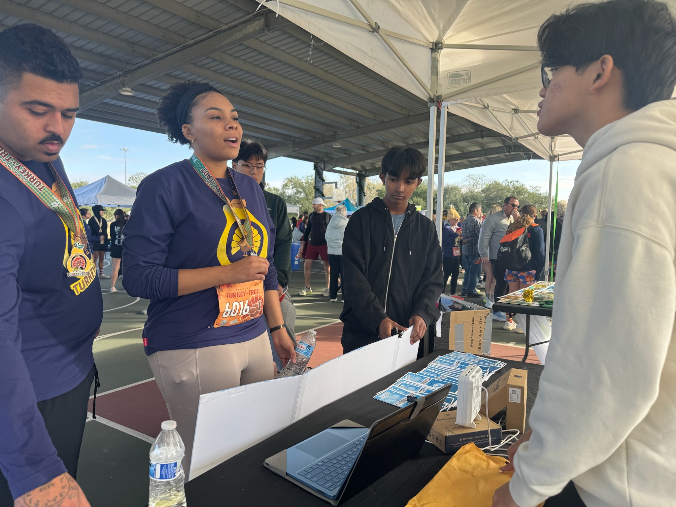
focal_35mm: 24
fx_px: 469
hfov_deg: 71.6
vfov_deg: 56.8
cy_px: 254
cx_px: 338
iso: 80
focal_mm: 6.76
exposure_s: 1/445
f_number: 1.78
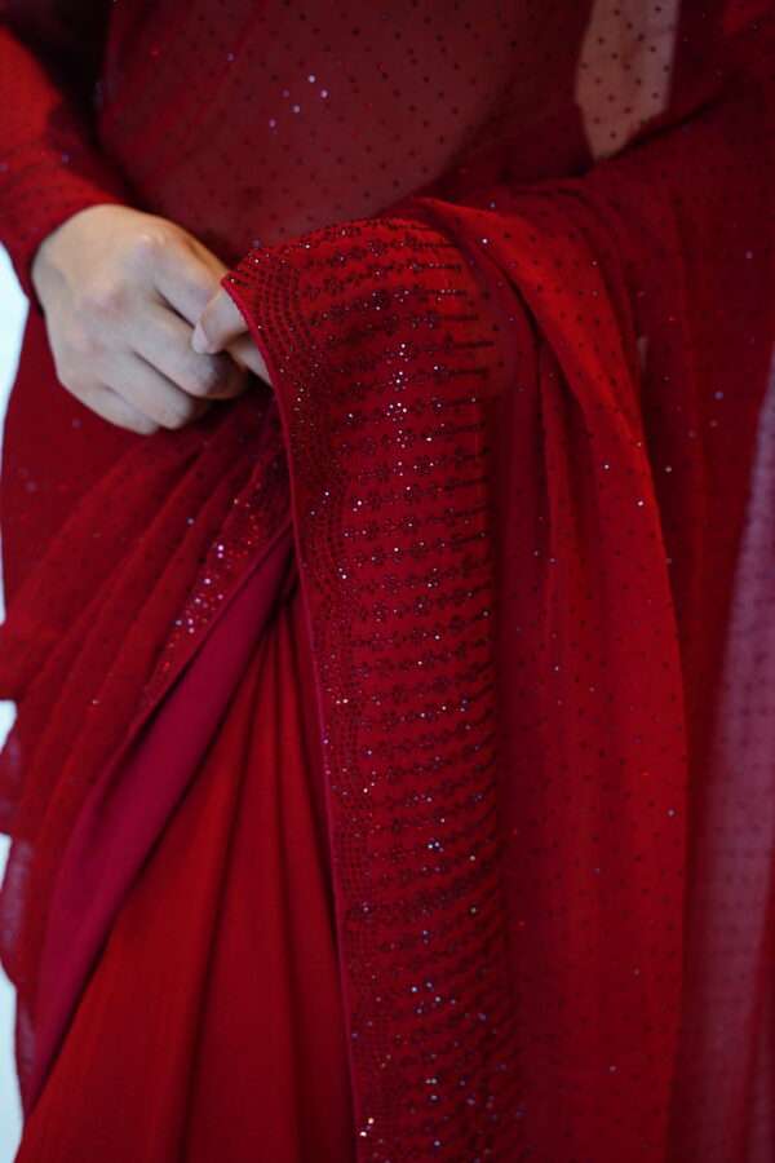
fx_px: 1130
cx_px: 388
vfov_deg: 54.4
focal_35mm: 35
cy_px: 582
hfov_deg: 37.9
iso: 1250
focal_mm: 35
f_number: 2.8
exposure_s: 1/100
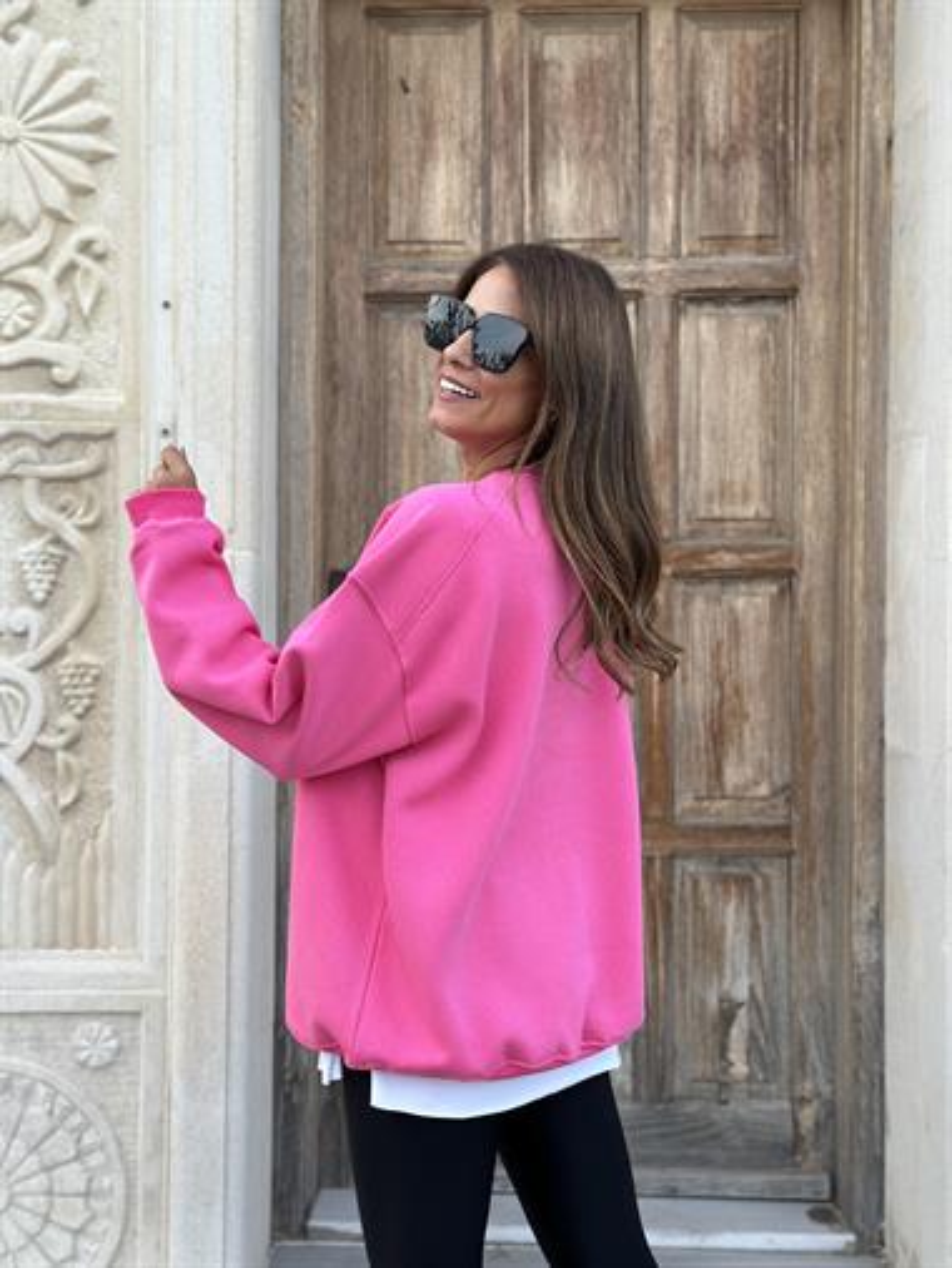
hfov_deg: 30.3
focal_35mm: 48
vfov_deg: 39.6
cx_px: 476
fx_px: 1759
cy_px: 634
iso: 80
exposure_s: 1/216
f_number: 1.78
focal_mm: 6.86
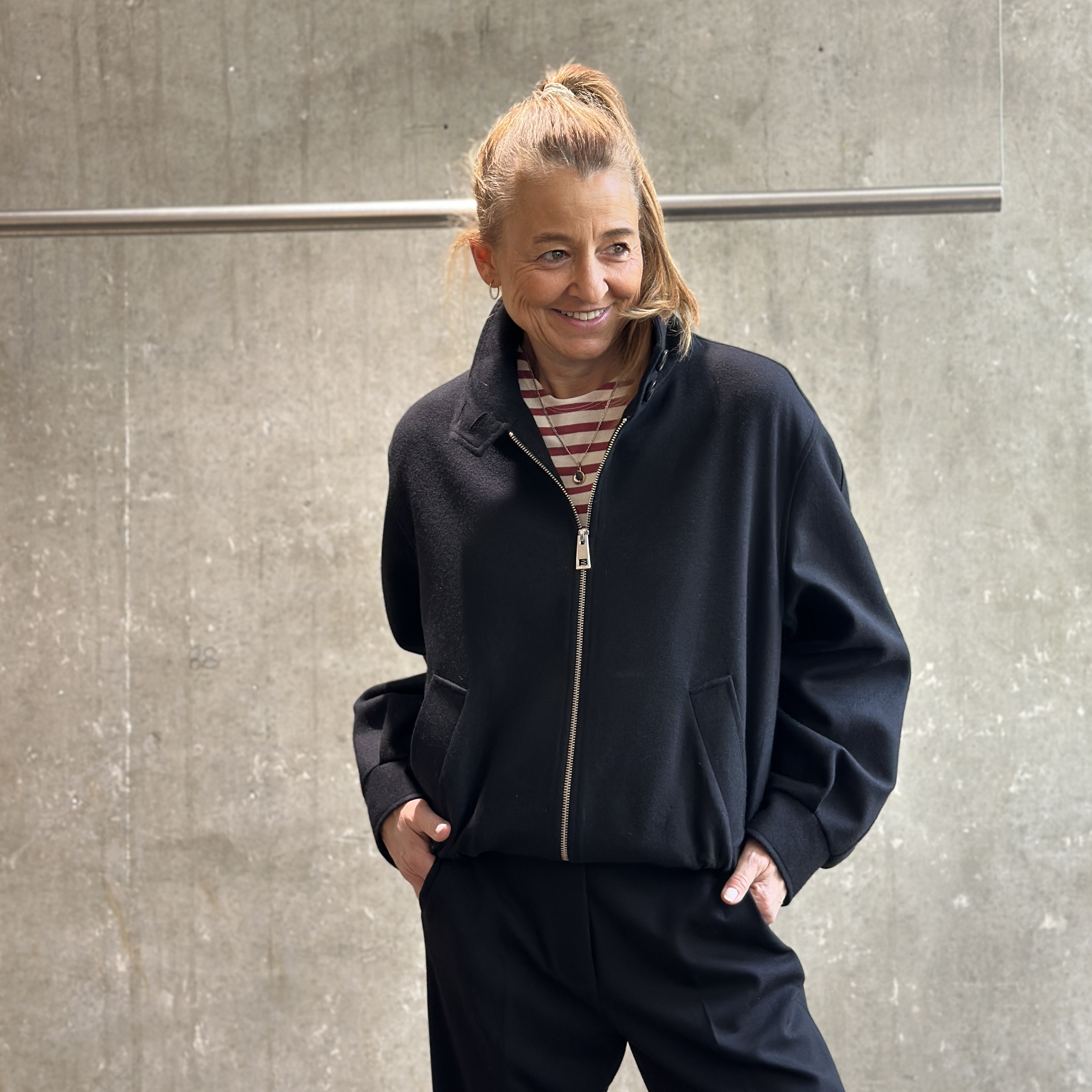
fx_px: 2034
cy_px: 418
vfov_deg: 29.9
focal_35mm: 57
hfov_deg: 30.0
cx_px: 548
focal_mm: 6.86
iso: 125
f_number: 1.78
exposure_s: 1/85
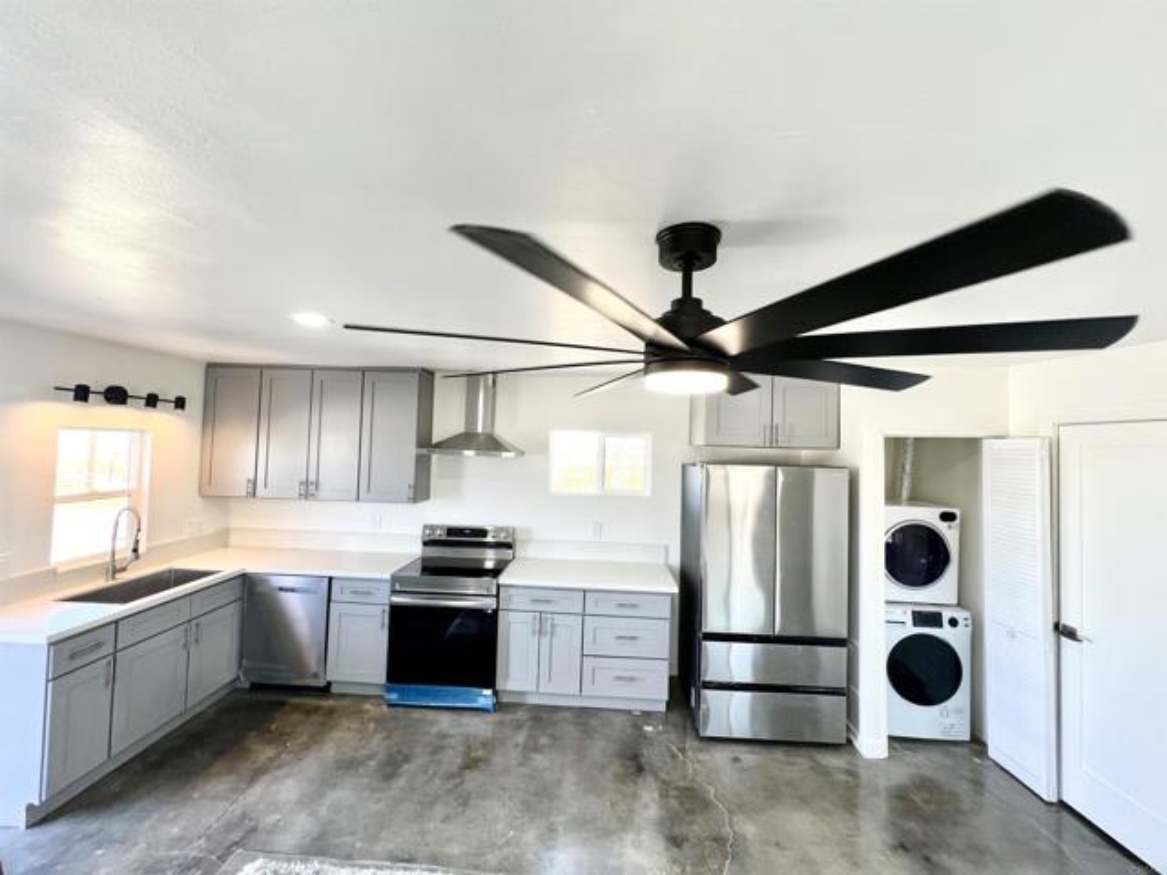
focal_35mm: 13
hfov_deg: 106.2
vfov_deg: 89.9
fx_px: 438
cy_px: 438
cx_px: 584
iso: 64
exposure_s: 1/120
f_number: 1.8
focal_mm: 1.57
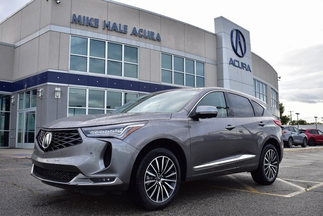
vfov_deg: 38.4
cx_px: 162
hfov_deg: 55.1
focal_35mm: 34
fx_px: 310
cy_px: 108
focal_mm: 23
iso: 100
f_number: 5.6
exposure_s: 1/125
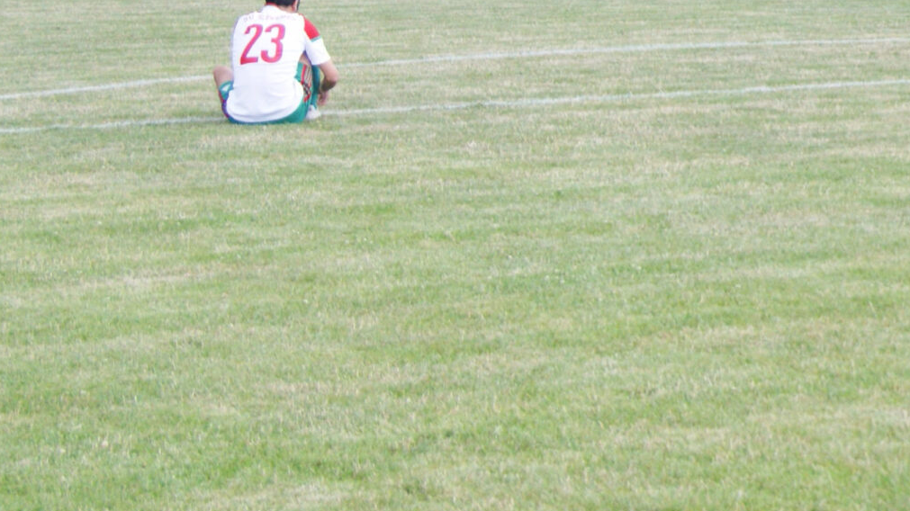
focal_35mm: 139
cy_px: -176
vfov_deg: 8.6
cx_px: 896
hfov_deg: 15.2
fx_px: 3361
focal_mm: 35
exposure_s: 1/60
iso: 400
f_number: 5.6
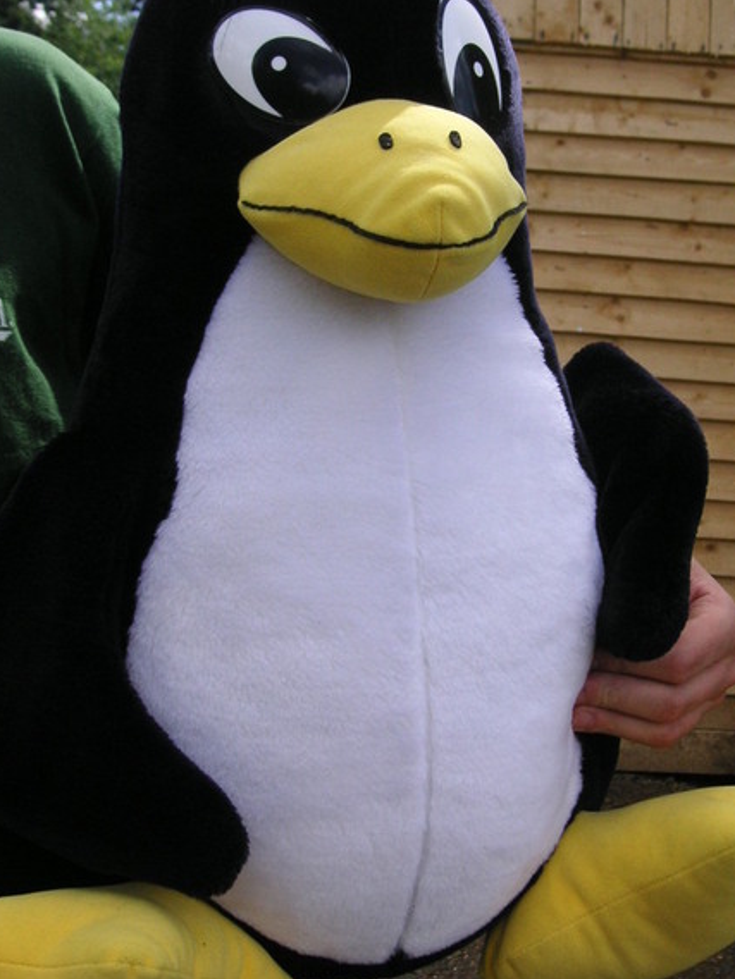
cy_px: 435
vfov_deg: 36.8
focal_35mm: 52
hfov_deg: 28.0
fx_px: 1472
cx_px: 396
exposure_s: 1/750
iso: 50
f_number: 2.8
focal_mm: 6.1
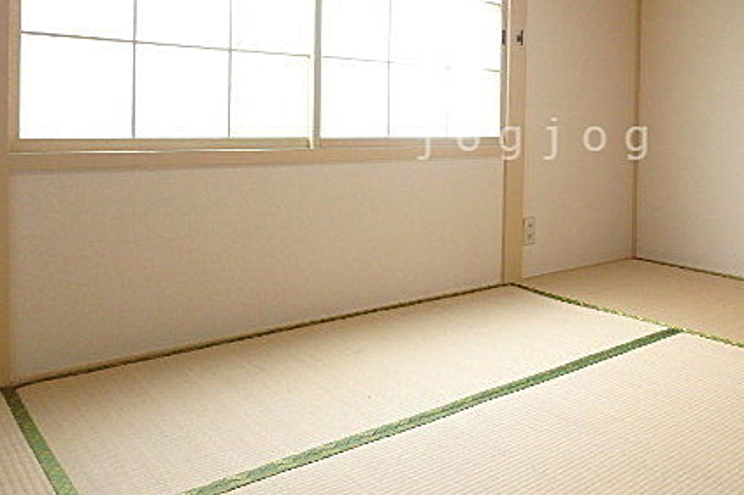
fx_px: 681
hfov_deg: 55.1
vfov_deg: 39.1
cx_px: 537
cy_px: 139
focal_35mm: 33
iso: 200
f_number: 3.5
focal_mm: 3.7
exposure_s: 1/30
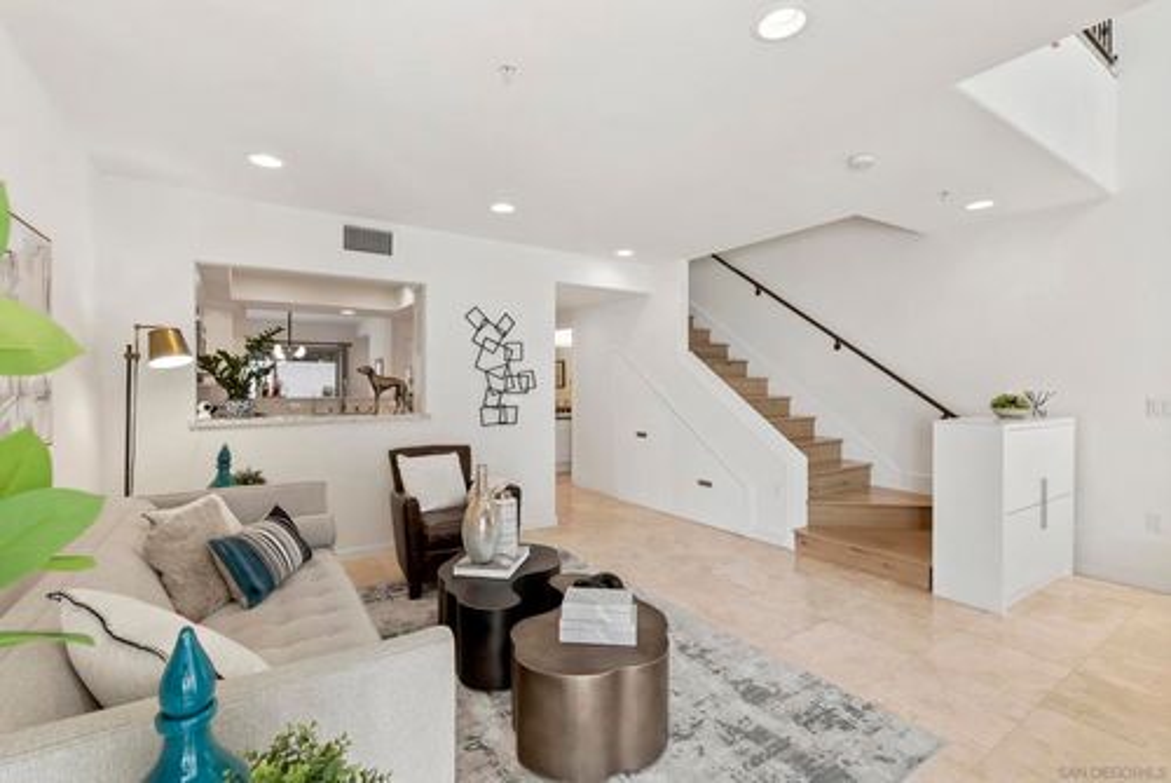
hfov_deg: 96.7
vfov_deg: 73.8
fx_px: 521
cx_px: 586
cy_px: 392
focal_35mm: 16
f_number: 8
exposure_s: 1/15
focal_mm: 16
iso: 500
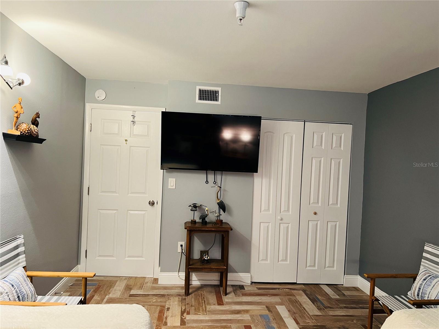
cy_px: 164
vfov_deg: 53.1
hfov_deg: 67.3
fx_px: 330
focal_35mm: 26
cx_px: 220
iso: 200
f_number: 1.5
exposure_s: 1/60
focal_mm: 5.7
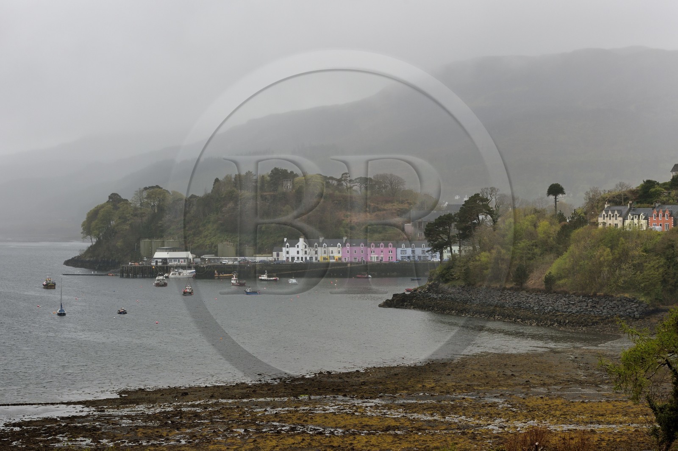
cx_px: 339
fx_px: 1355
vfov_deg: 18.9
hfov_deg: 28.1
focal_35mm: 72
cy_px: 226
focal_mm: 72
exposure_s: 1/250
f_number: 8
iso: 200
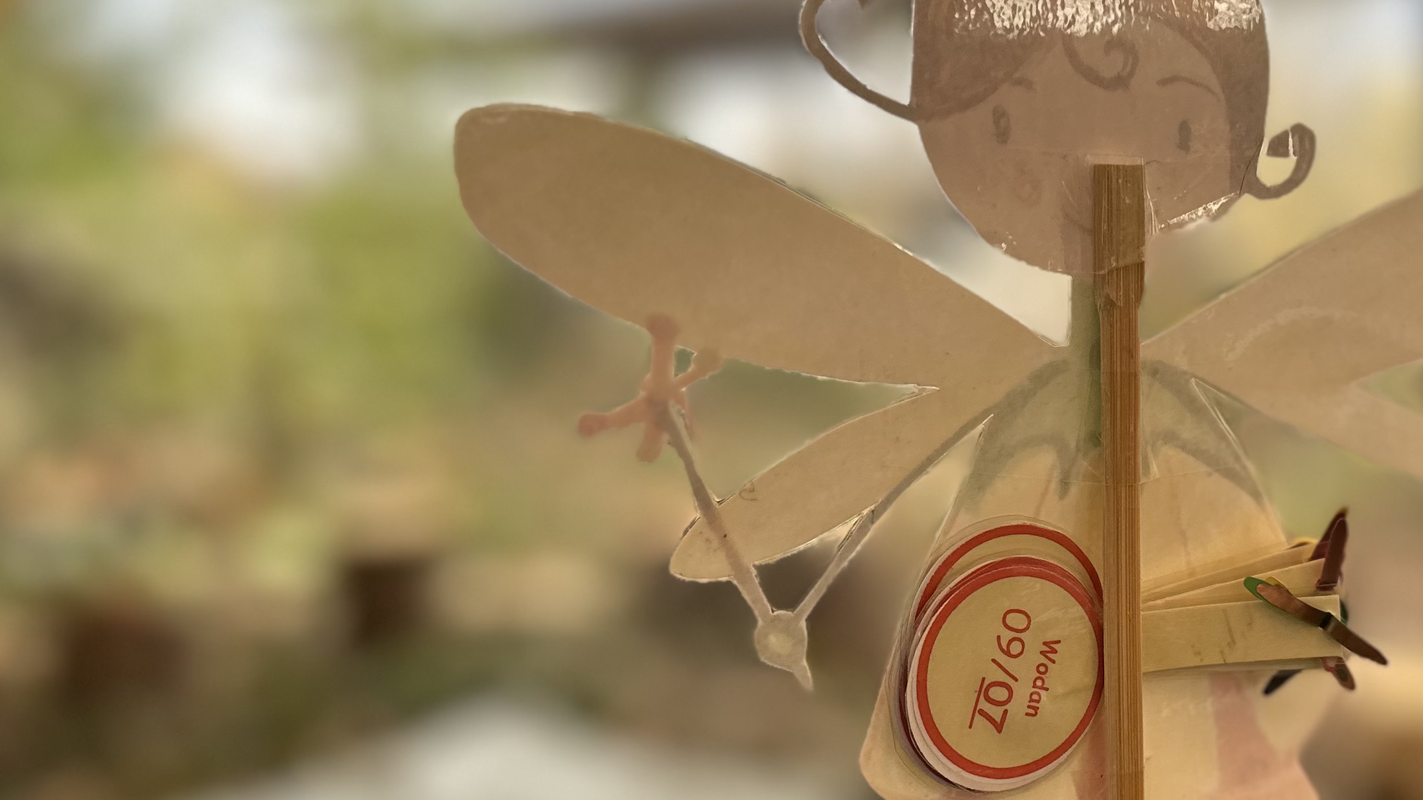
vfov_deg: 24.9
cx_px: 1083
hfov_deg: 41.5
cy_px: 463
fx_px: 1811
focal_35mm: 48
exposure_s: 1/361
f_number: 1.78
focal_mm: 6.86
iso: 80
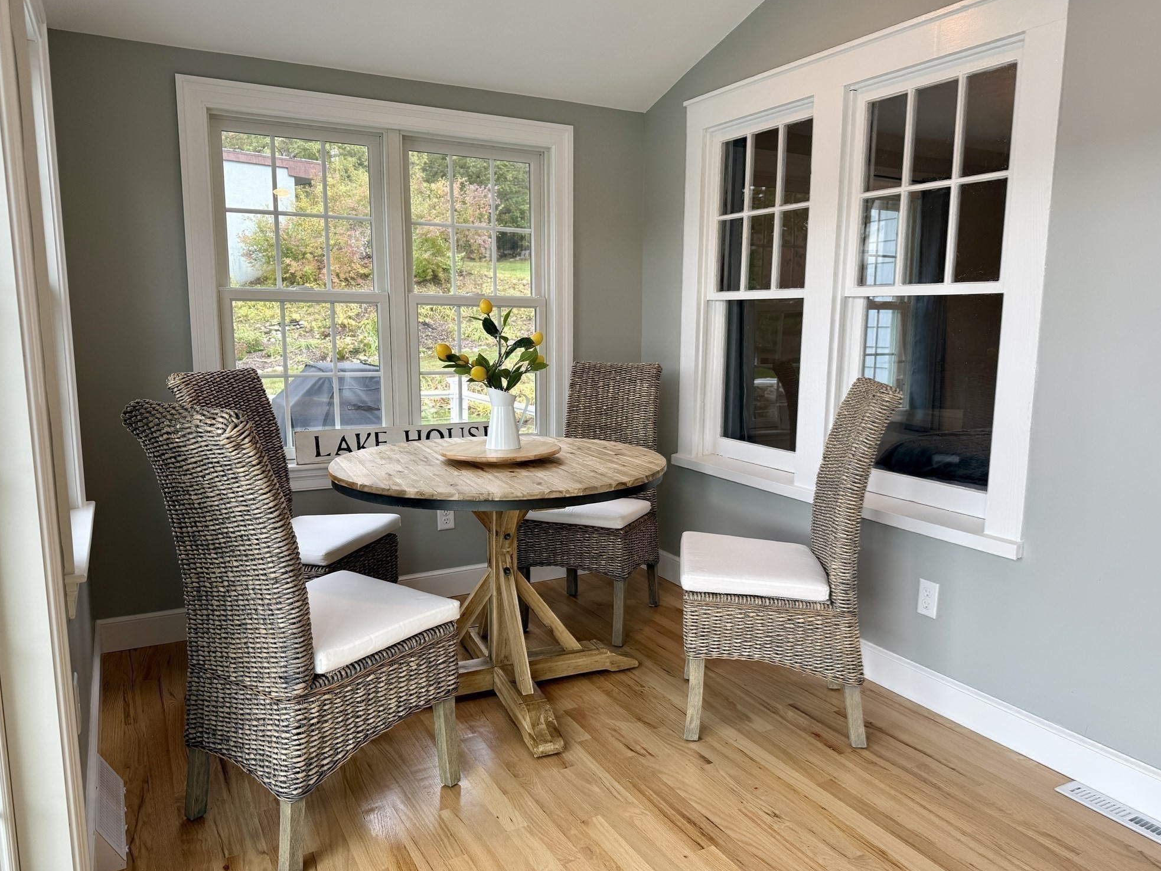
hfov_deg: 69.4
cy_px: 447
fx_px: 839
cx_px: 600
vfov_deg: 54.9
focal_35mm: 25
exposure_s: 1/120
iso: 80
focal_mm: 6.76
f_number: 1.78
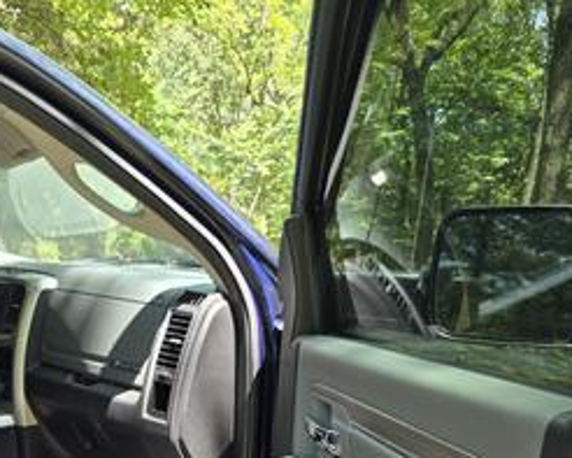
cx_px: 126
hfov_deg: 39.0
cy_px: 435
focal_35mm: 46
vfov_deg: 30.9
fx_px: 779
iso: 50
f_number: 1.7
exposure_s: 1/180
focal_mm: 6.3
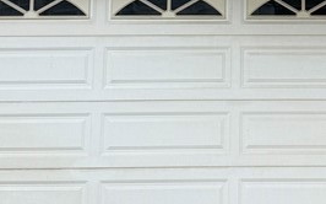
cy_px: -70
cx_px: 292
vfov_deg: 12.8
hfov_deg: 20.8
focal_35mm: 98
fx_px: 870
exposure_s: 1/598
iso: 80
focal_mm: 6.76
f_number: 1.78
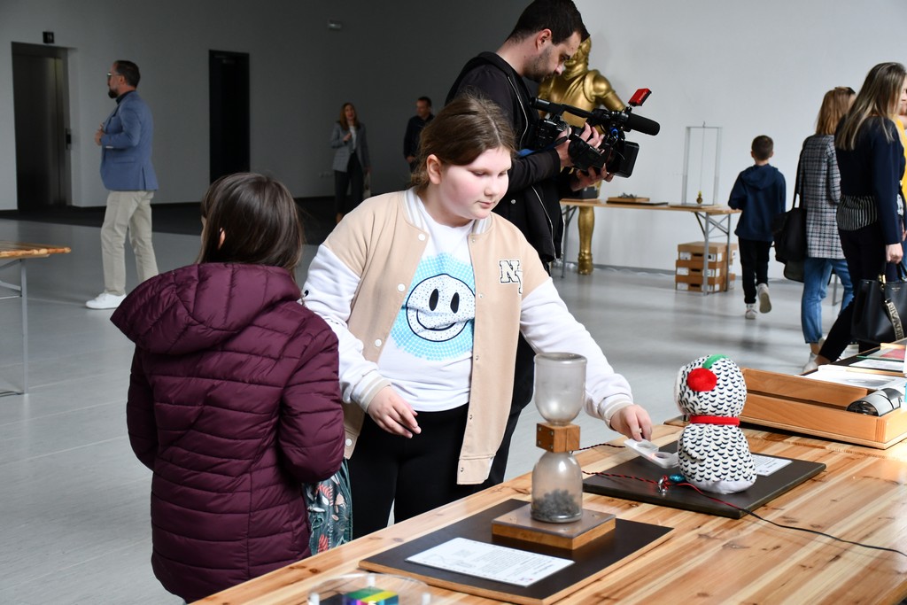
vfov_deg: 23.8
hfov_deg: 35.0
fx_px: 1436
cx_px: 454
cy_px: 302
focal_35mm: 57
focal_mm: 38
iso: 800
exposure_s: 1/250
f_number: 4.2
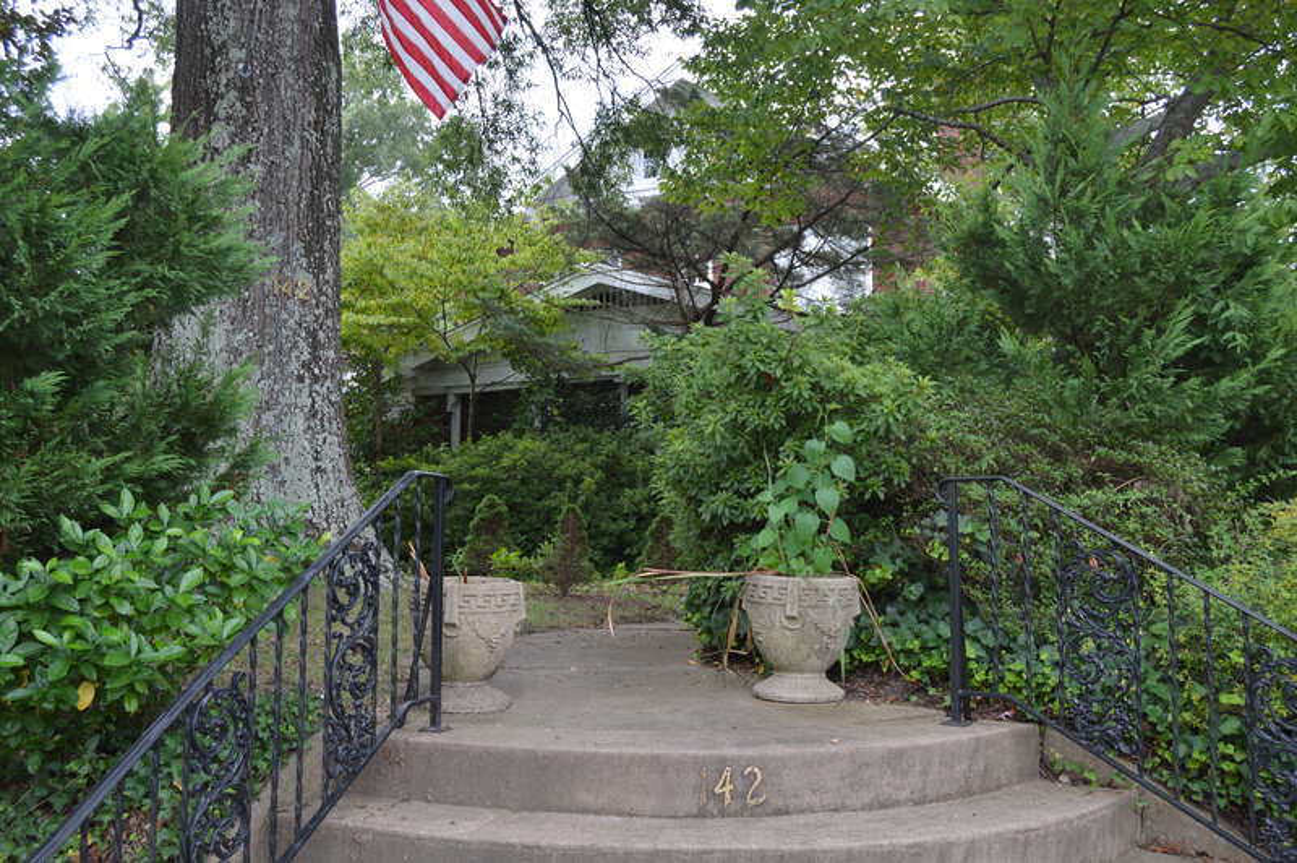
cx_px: 648
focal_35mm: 34
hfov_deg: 55.1
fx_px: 1242
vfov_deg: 38.3
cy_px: 432
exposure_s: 1/125
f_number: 5.6
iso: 180
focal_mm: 23
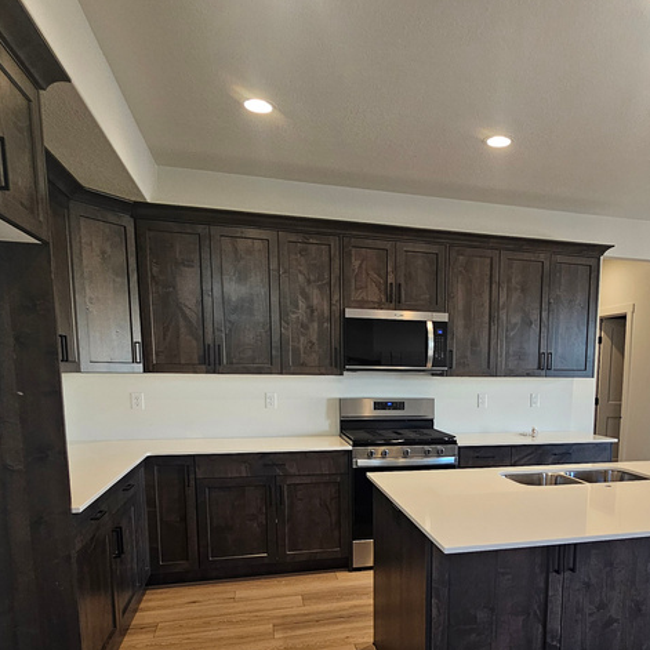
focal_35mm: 25
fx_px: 531
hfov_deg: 61.2
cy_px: 447
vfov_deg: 61.0
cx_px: 439
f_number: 2.2
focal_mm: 2.2
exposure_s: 1/60
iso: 100
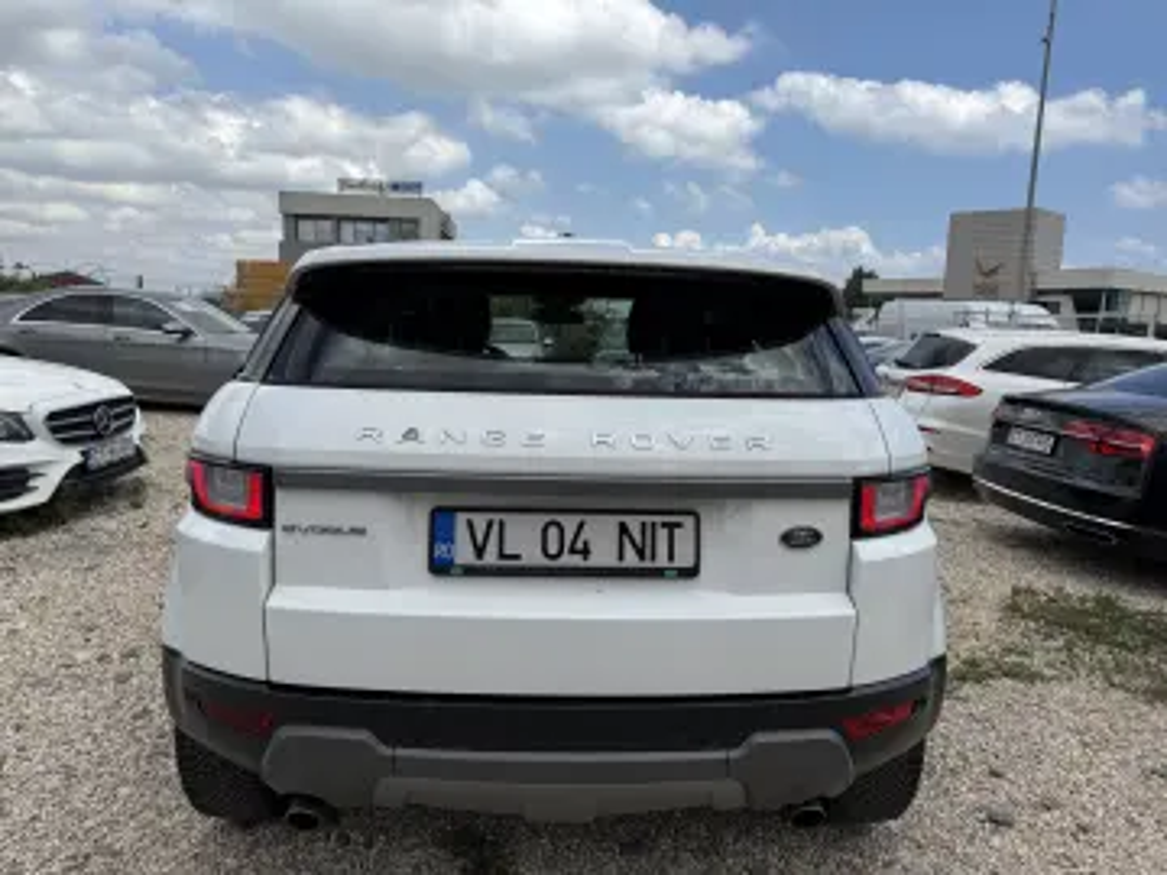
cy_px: 438
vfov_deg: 56.8
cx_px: 584
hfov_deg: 71.6
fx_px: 809
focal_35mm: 24
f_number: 1.78
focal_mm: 6.76
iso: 80
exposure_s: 1/5714
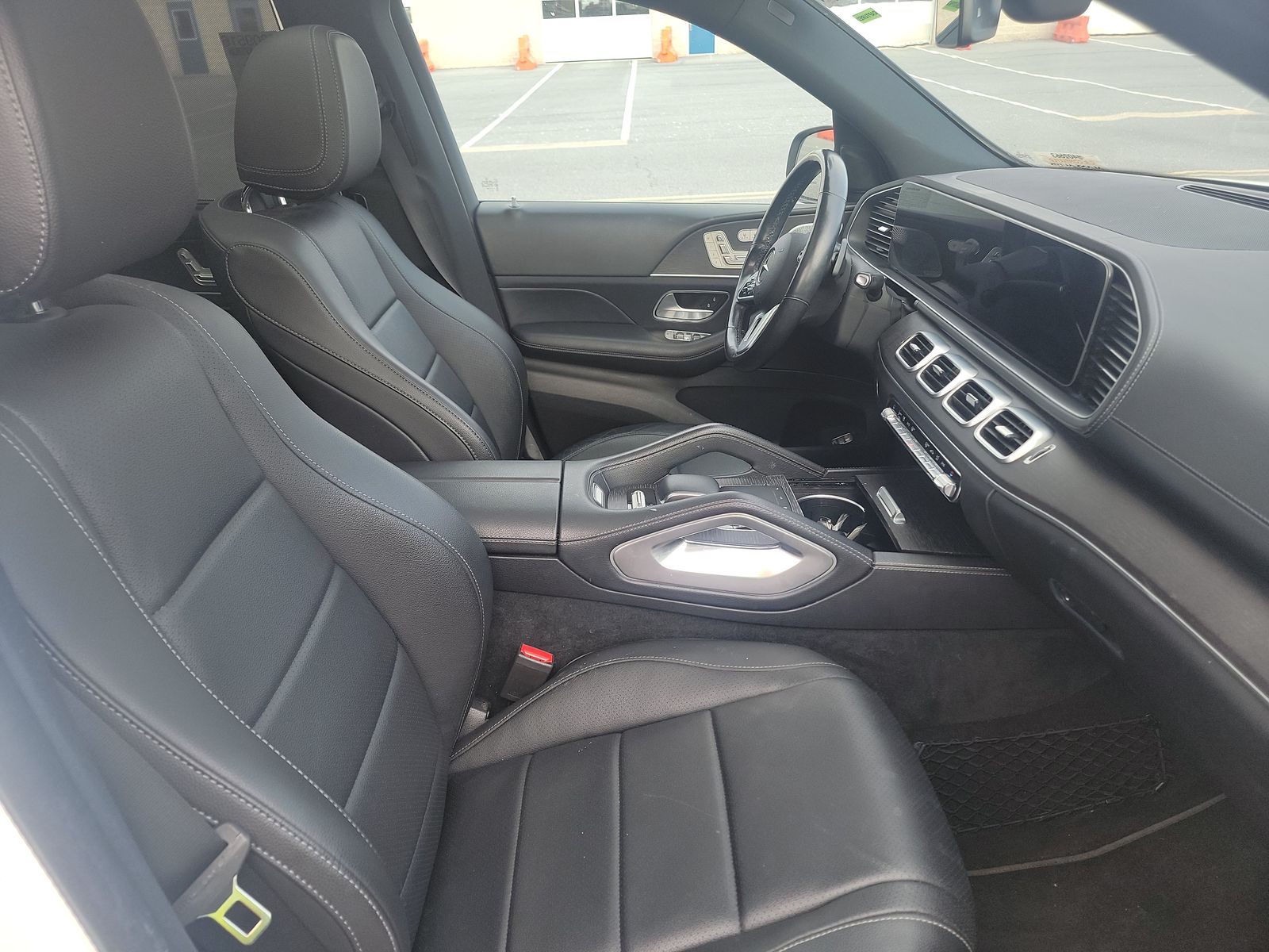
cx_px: 634
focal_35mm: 24
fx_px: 880
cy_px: 476
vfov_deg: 56.8
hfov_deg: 71.6
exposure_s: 1/119
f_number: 1.8
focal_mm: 6.7
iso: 78
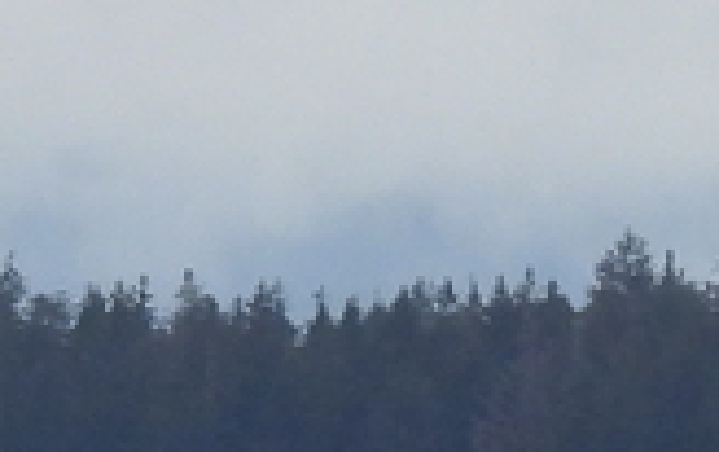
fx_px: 97364
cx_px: -158
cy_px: -97
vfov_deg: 0.3
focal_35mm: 4962
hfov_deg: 0.4
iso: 200
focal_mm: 107
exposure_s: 1/250
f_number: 5
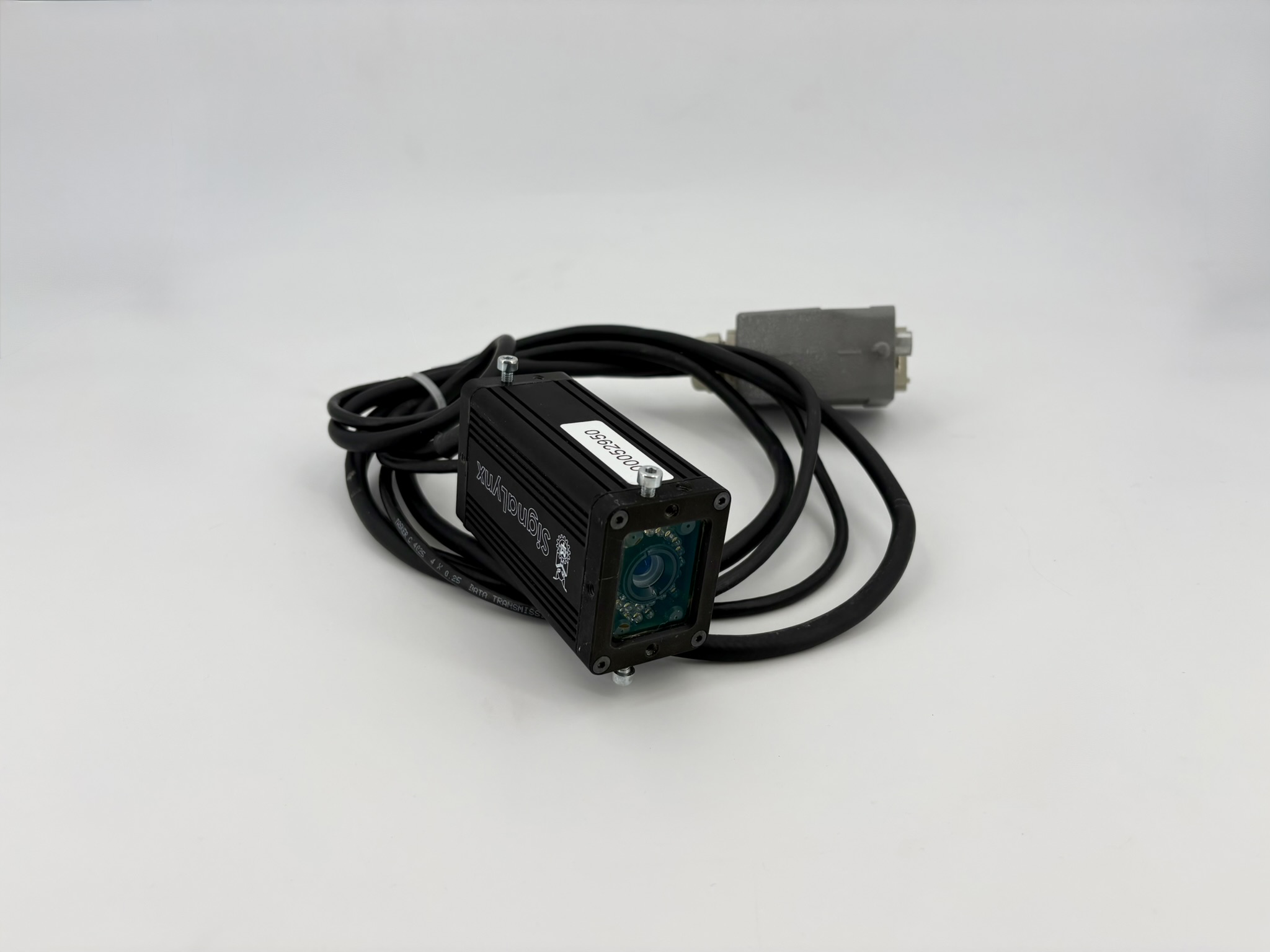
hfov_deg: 67.3
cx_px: 635
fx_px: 954
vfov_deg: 53.1
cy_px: 476
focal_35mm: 26
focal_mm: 5.96
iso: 50
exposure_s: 1/1901
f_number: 1.6
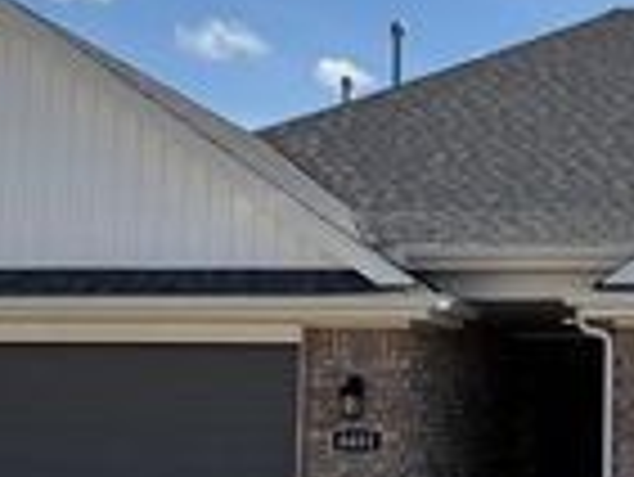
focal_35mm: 85
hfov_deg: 22.2
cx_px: 616
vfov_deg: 17.3
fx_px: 1558
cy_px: 380
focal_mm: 6.76
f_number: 1.78
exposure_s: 1/5348
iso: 80
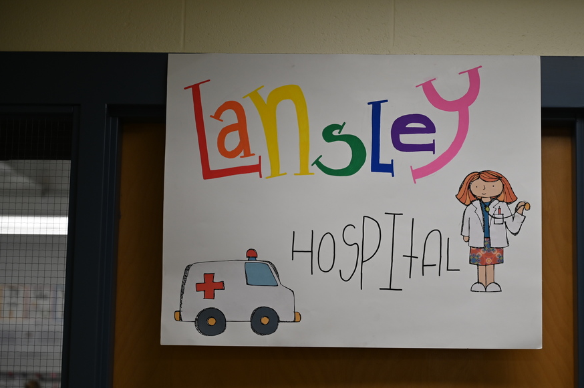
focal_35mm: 82
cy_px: 186
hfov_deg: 24.8
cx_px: 336
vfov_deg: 16.6
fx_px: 1329
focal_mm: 70
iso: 400
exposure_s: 1/200
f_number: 4
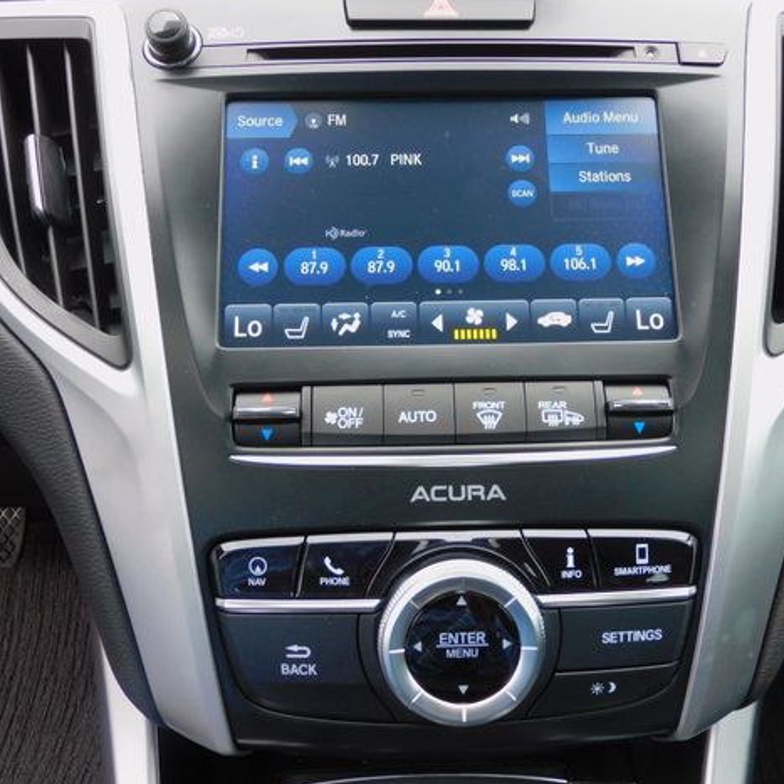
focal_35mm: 40
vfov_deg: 41.9
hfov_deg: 41.8
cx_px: 430
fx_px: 1025
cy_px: 386
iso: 200
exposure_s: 1/30
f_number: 3.6
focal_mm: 5.9
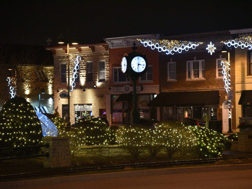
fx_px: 947
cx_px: 133
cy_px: 94
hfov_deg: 15.2
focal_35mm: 130
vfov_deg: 11.4
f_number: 4
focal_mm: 120
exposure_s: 1/60
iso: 4500
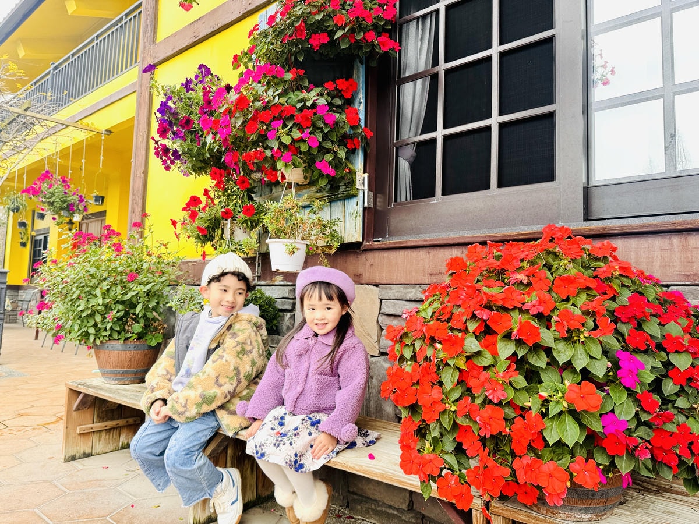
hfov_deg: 71.6
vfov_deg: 56.8
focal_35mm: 24
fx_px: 485
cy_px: 262
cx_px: 350
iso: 100
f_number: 1.78
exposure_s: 1/166
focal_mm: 6.86
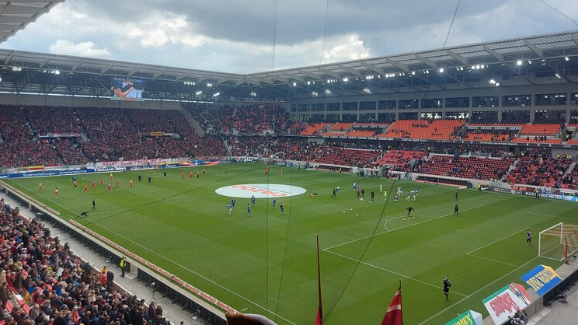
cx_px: 291
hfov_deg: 69.9
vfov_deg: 42.7
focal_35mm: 27
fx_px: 414
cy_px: 138
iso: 32
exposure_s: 1/329
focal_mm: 5.23
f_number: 1.8
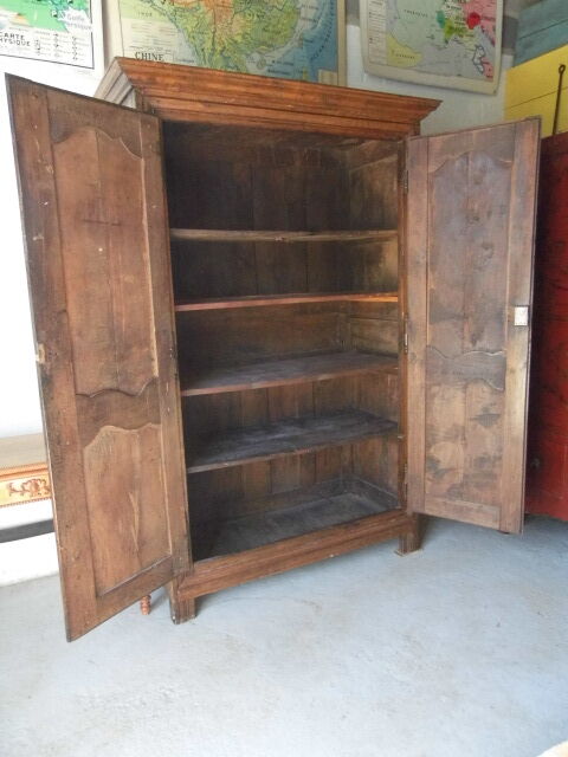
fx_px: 547
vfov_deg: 69.4
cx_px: 284
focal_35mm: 25
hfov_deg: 54.9
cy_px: 378
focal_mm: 4.5
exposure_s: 1/30
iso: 400
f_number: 3
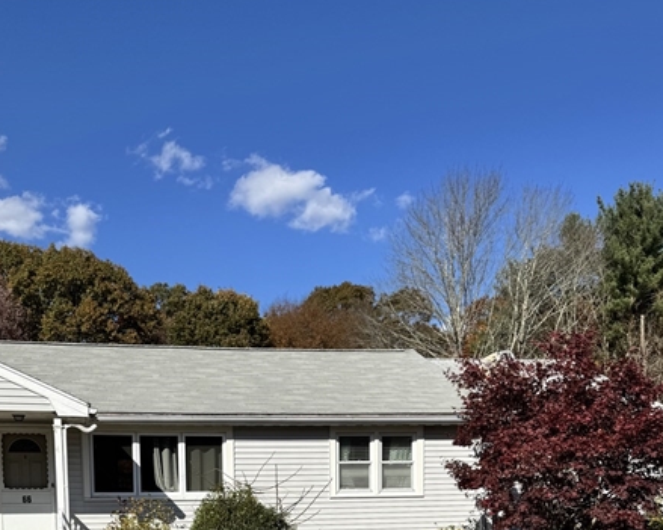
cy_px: 557
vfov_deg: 32.8
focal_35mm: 41
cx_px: 257
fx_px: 804
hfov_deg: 44.5
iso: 80
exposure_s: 1/6410
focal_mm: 6.76
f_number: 1.78
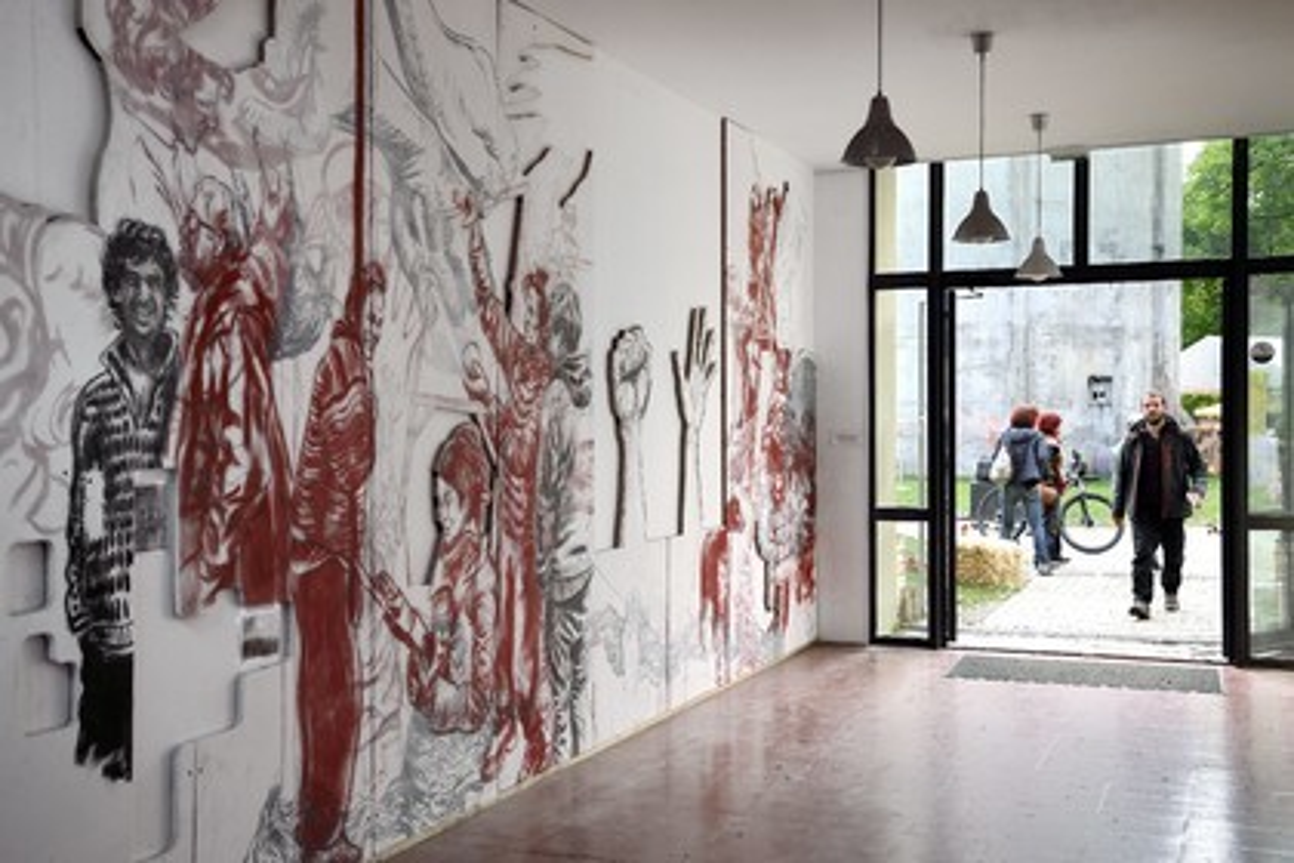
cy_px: 432
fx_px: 1617
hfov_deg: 43.6
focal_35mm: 45
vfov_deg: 29.9
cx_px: 647
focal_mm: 45
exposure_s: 1/60
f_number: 8
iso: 200
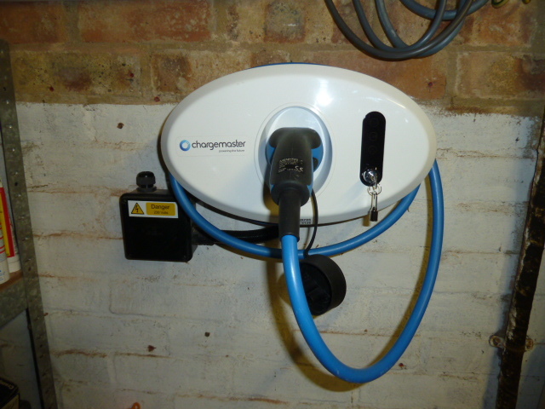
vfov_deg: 54.9
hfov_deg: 69.4
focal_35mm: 25
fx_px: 394
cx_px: 272
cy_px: 204
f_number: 3.3
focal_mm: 4.1
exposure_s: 1/30
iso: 125
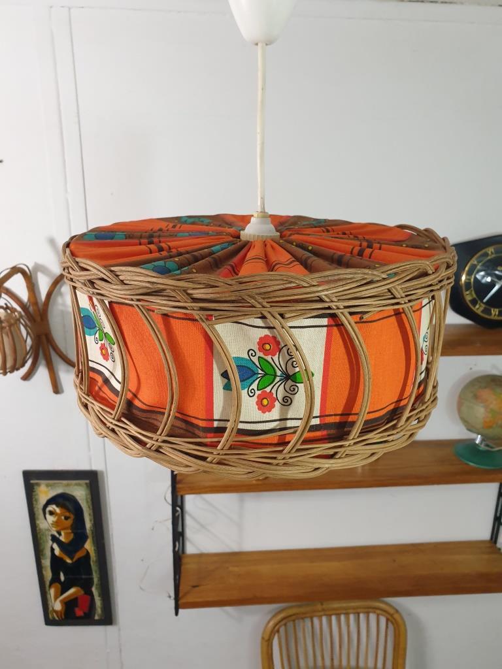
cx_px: 251
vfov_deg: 67.3
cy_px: 334
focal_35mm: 26
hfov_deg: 53.1
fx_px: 503
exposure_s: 1/33
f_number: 2.4
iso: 320
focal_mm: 4.3
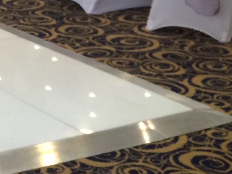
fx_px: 777
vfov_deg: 12.7
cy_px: 23
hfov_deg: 14.4
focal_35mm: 116
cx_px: -214
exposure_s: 1/30
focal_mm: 4.12
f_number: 2.2
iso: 100
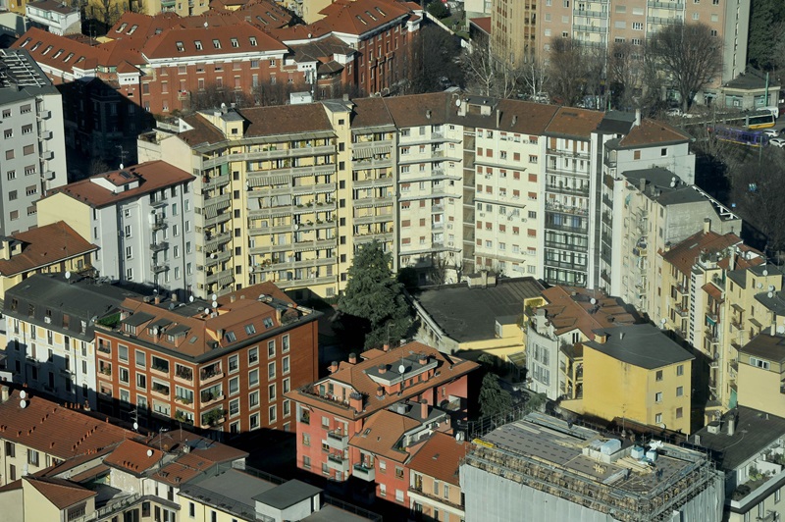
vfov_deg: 11.4
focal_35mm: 120
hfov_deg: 17.1
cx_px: 392
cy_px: 261
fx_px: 2614
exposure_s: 1/400
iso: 400
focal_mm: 120
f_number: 14
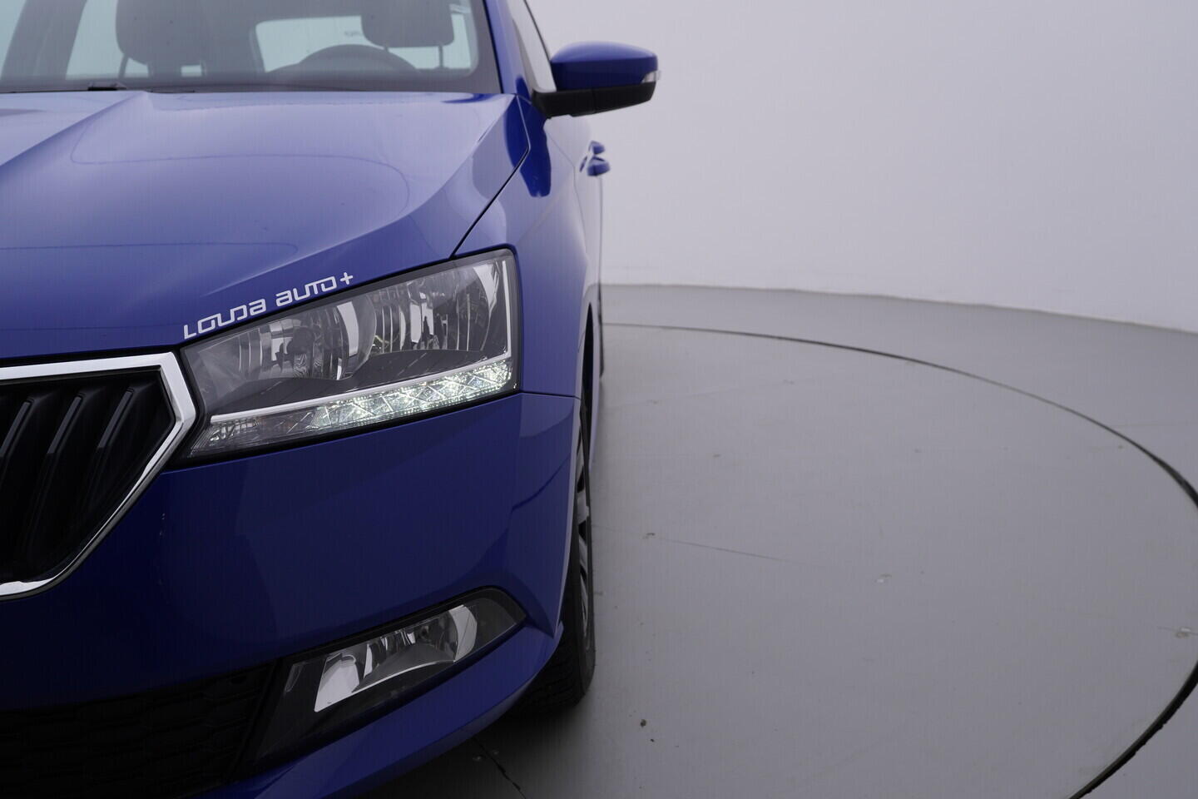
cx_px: 599
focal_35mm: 36
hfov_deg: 53.1
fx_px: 1198
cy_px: 400
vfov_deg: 36.9
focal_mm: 24
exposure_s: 1/100
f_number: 4.5
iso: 125
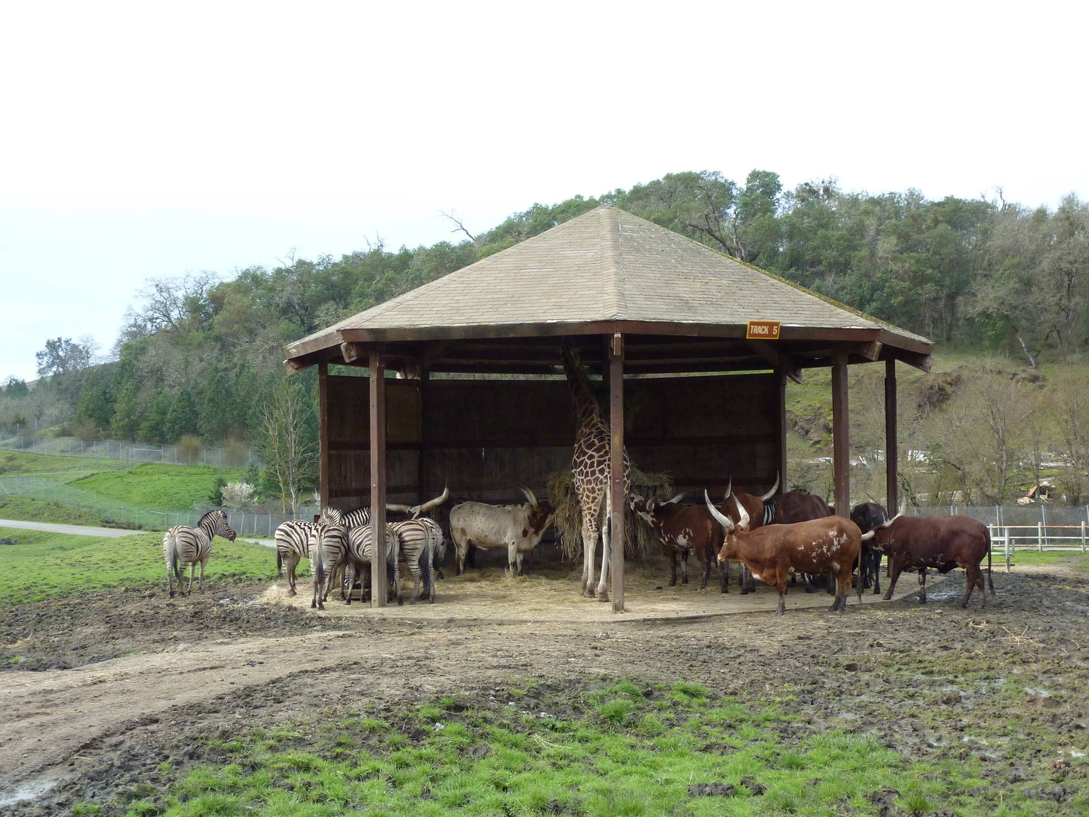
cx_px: 544
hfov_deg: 39.7
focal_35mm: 48
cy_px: 408
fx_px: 1510
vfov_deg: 30.3
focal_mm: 7.9
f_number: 3.8
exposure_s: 1/500
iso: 200
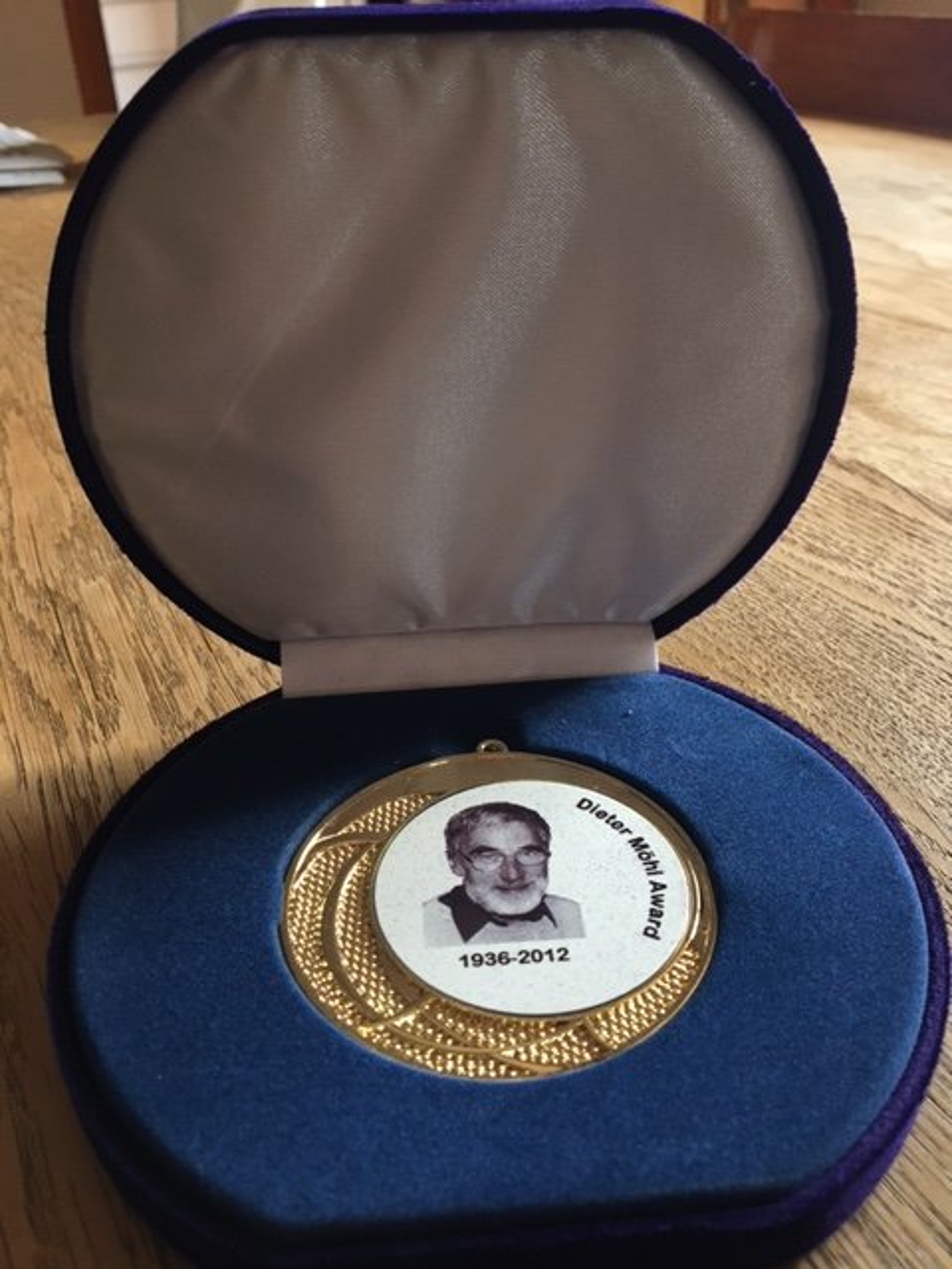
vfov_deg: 61.7
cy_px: 634
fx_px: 1063
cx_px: 476
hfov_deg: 48.2
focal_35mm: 29
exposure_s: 1/33
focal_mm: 4.15
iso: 125
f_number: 2.2
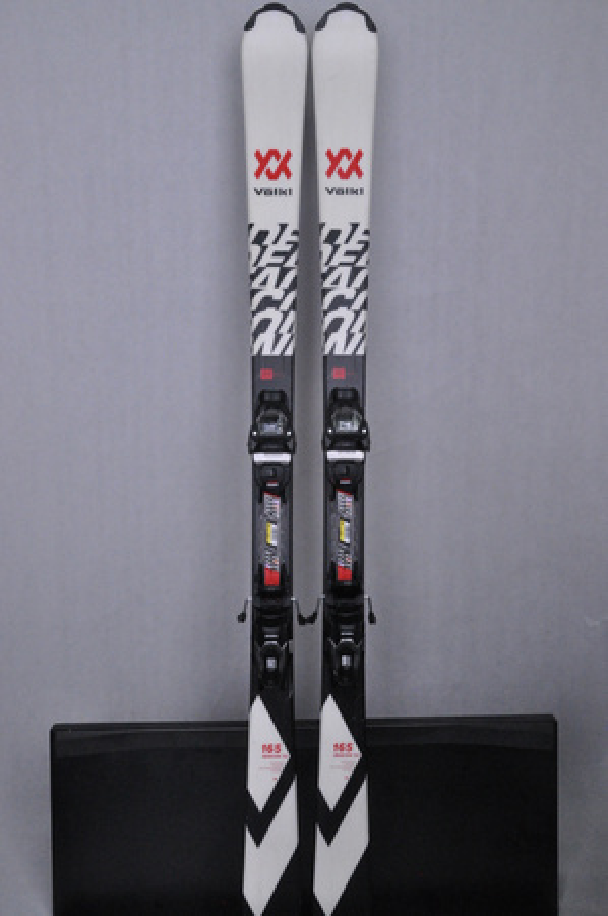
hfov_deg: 39.9
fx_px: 838
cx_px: 304
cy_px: 458
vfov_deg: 57.3
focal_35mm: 33
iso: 3200
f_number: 11
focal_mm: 22
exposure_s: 1/125
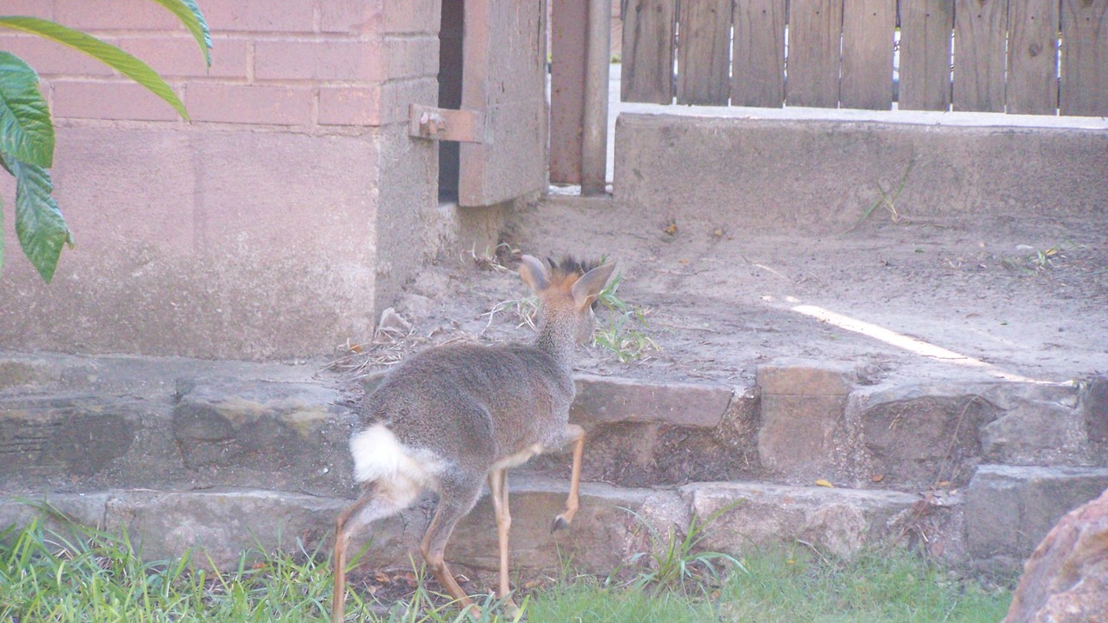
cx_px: 555
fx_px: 5112
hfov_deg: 12.4
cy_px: 410
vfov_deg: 7.0
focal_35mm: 174
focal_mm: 26.4
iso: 400
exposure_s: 1/125
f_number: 3.2
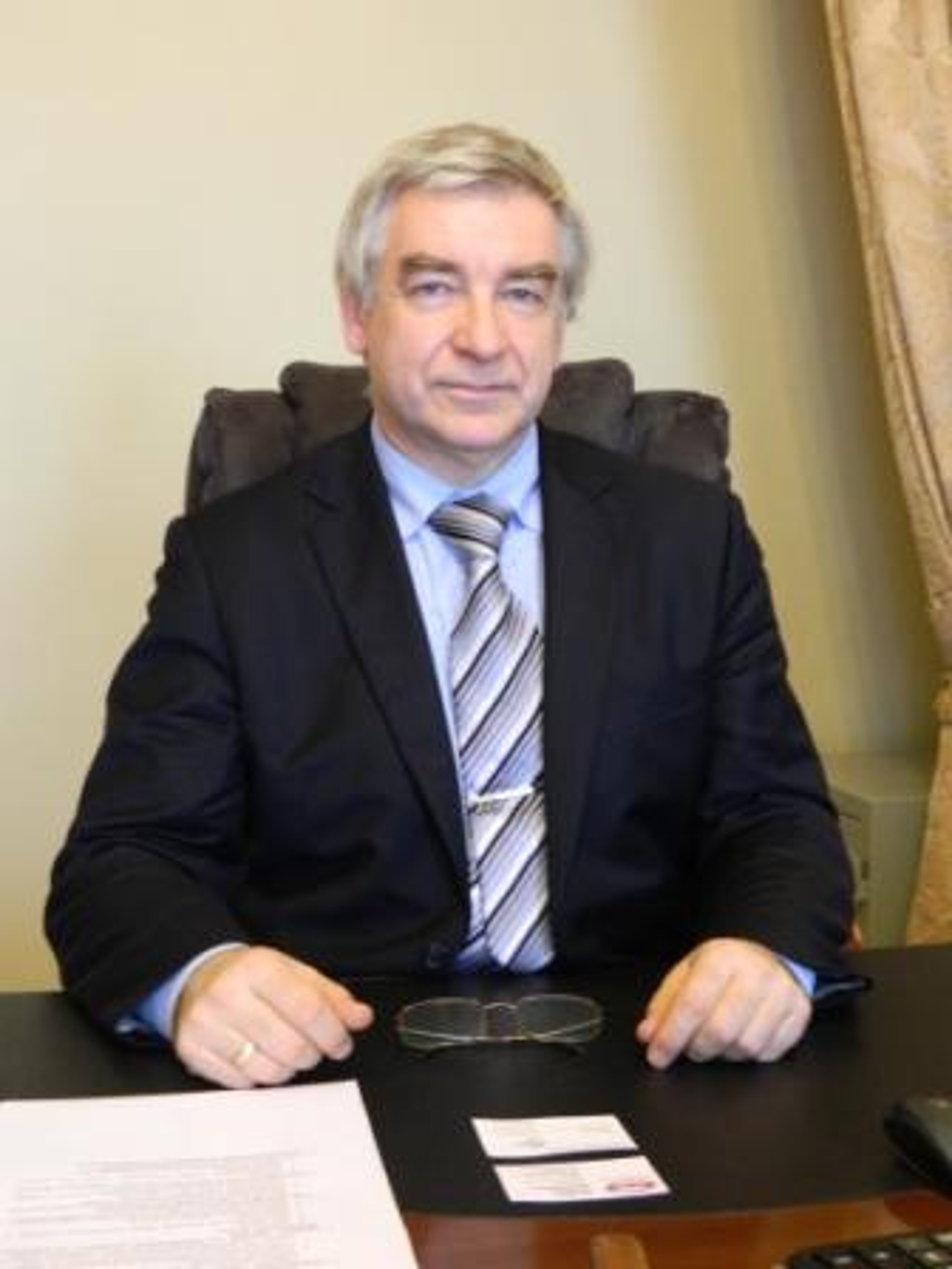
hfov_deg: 30.9
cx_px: 476
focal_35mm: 47
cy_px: 634
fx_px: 1723
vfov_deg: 40.4
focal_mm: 8.4
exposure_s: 1/10
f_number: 3.6
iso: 400
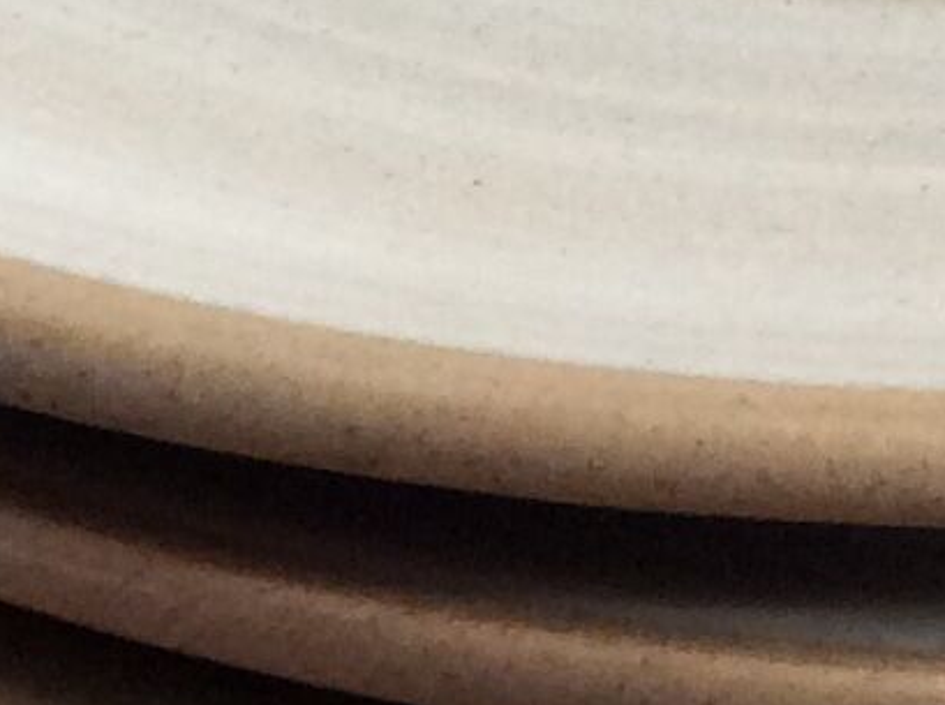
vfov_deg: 7.3
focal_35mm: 203
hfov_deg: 9.8
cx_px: 658
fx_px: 5530
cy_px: 414
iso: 100
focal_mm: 3.3
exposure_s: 1/25
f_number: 2.4
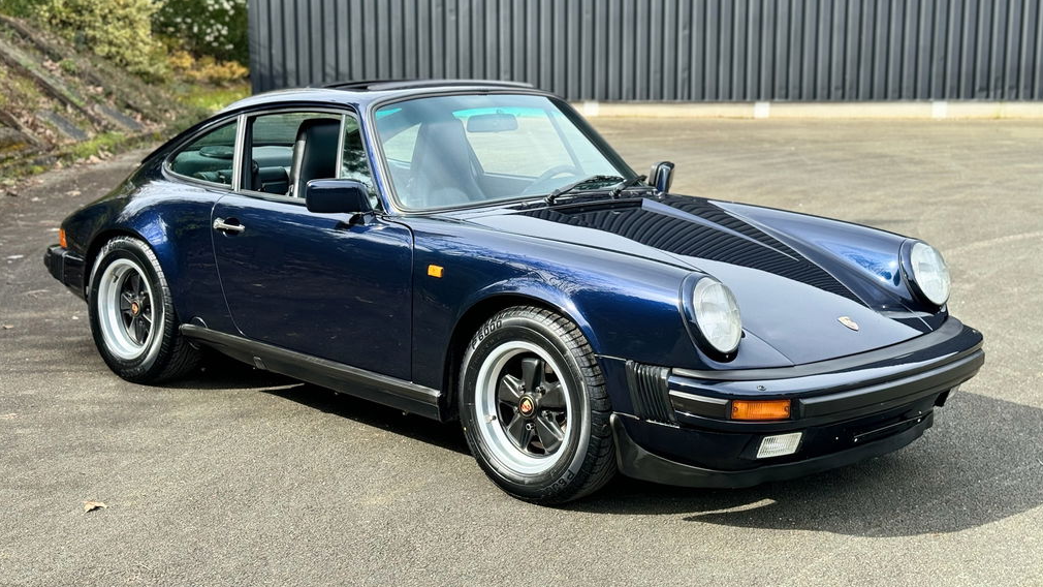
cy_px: 245
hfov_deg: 39.2
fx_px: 1466
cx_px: 526
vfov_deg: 22.6
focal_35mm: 53
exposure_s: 1/1094
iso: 64
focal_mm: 6.86
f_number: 1.78
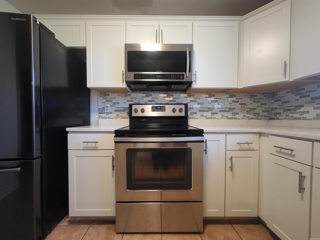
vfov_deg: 89.9
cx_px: 160
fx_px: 120
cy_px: 120
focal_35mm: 13
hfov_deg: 106.2
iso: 320
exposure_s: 1/60
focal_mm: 1.74
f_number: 2.2
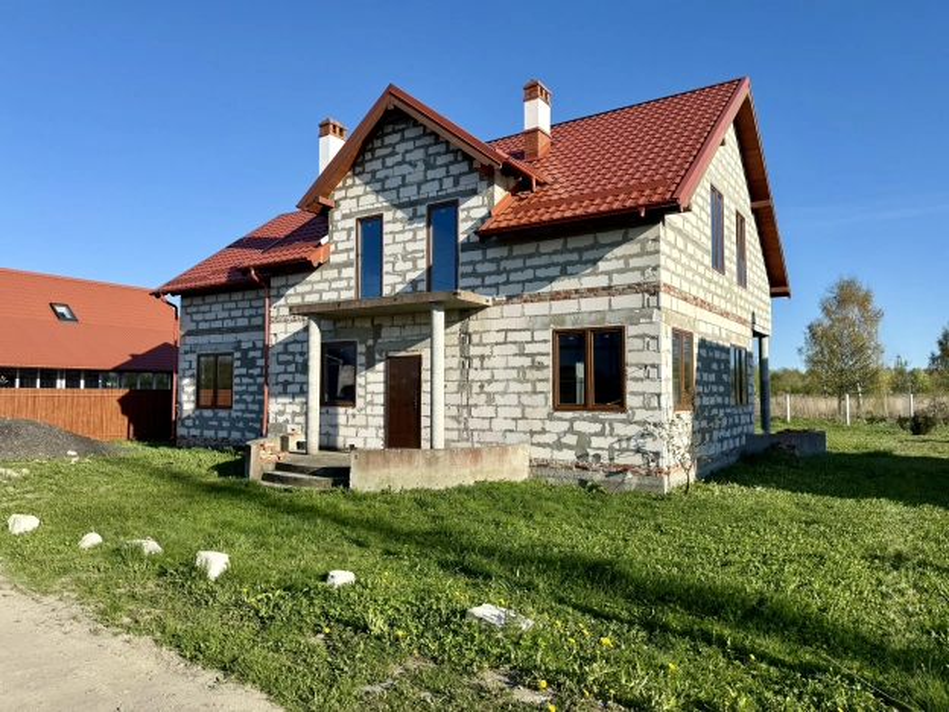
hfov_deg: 71.6
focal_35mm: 24
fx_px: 658
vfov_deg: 56.8
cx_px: 474
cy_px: 356
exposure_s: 1/3584
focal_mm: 6.76
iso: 80
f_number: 1.78
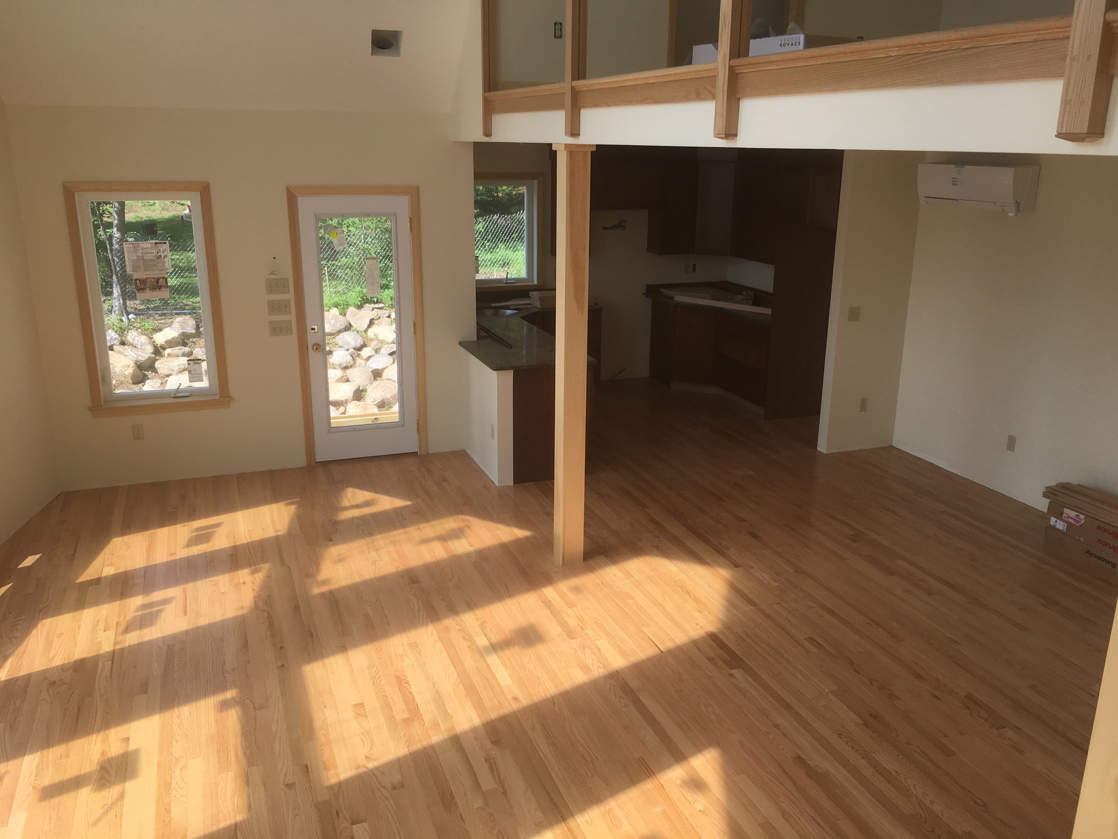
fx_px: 937
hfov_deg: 61.7
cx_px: 559
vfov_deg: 48.2
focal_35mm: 29
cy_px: 420
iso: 25
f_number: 2.2
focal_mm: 4.15
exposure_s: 1/437
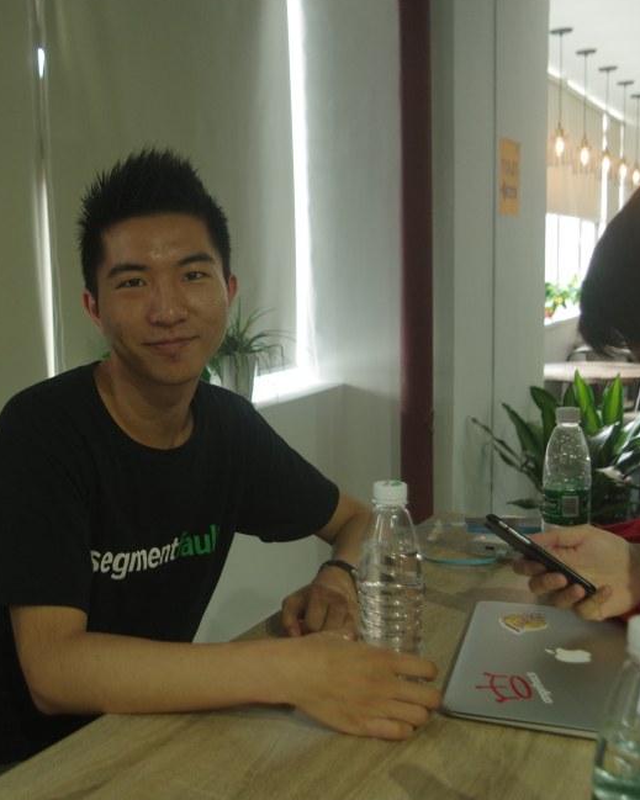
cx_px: 116
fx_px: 924
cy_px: 401
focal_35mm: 39
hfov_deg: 36.7
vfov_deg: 46.8
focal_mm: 18
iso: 800
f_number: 3.5
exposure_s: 1/60
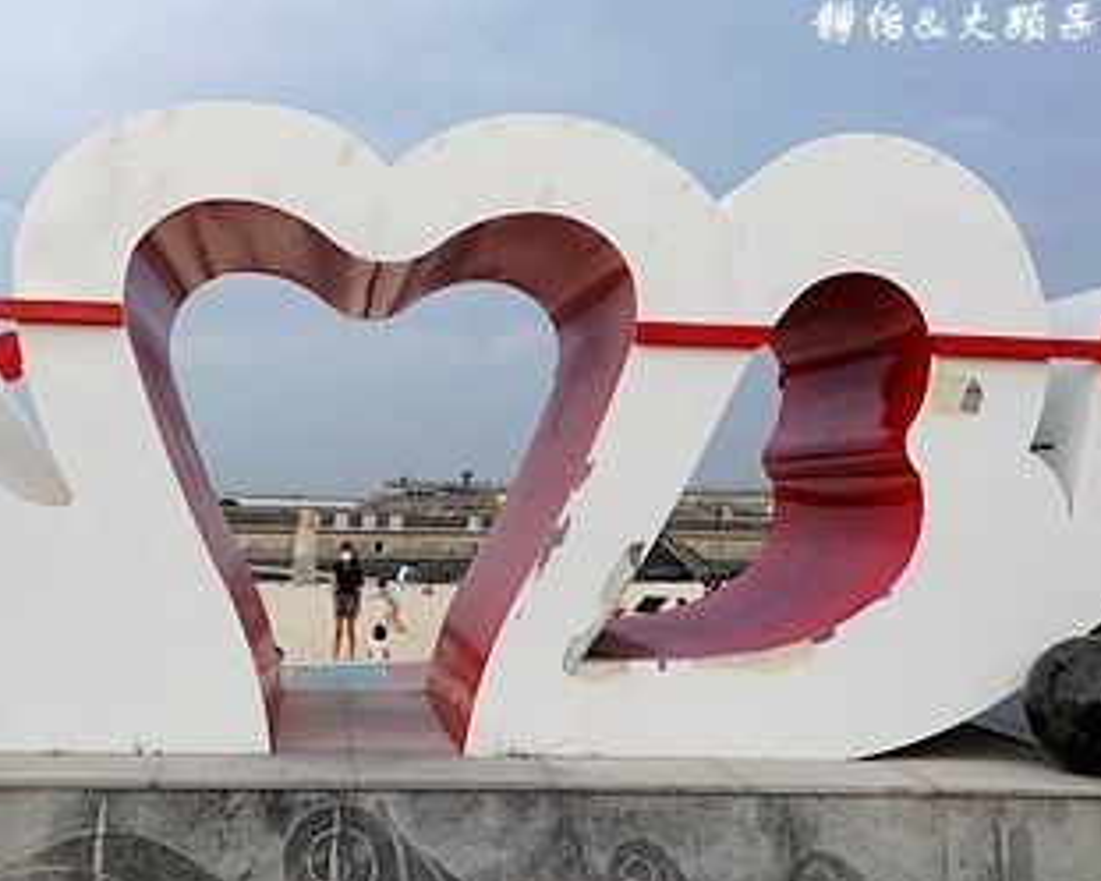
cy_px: 196
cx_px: 467
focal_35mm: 47
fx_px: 1532
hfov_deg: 39.4
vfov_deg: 31.4
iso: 125
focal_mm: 9
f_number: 2.8
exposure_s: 1/200
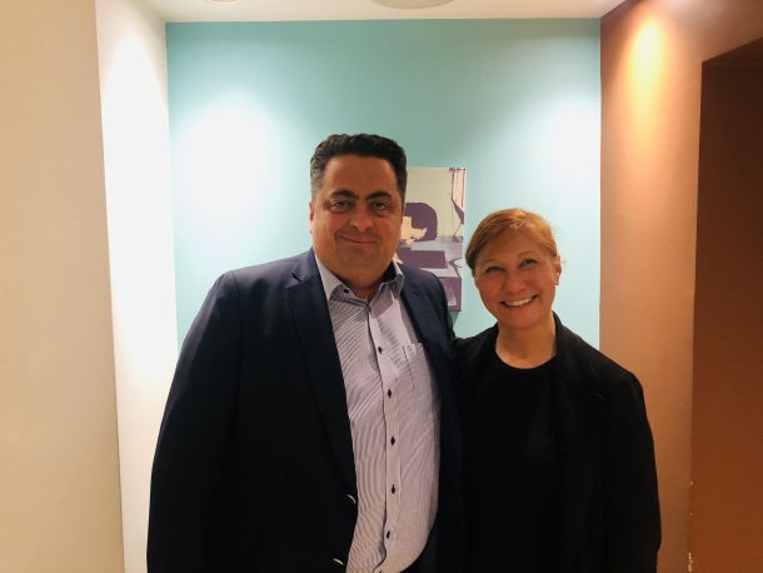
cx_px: 382
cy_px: 286
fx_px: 617
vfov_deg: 49.8
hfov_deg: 63.4
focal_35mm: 28
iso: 100
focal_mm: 3.99
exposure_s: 1/15
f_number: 1.8
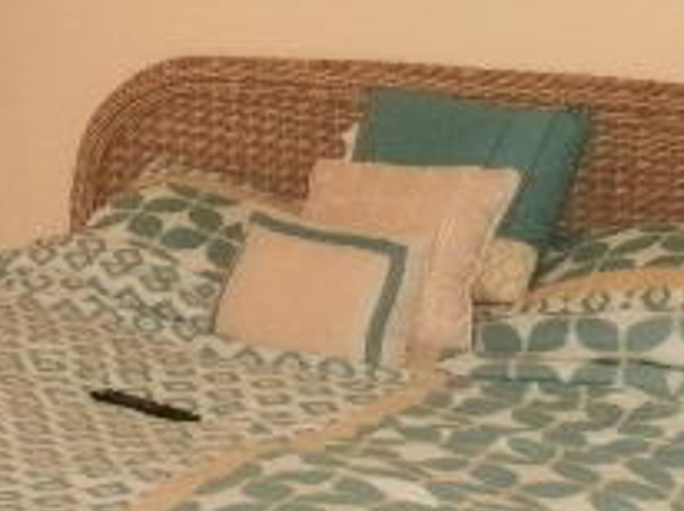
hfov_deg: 17.6
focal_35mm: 112
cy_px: 219
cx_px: 352
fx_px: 2211
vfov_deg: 13.2
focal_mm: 6.3
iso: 250
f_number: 3.5
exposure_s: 1/30
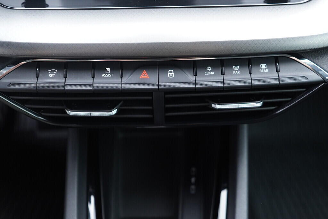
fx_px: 328
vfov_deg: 36.9
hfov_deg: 53.1
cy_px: 110
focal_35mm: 36
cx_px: 164
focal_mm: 24
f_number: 2.8
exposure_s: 1/40
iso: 640
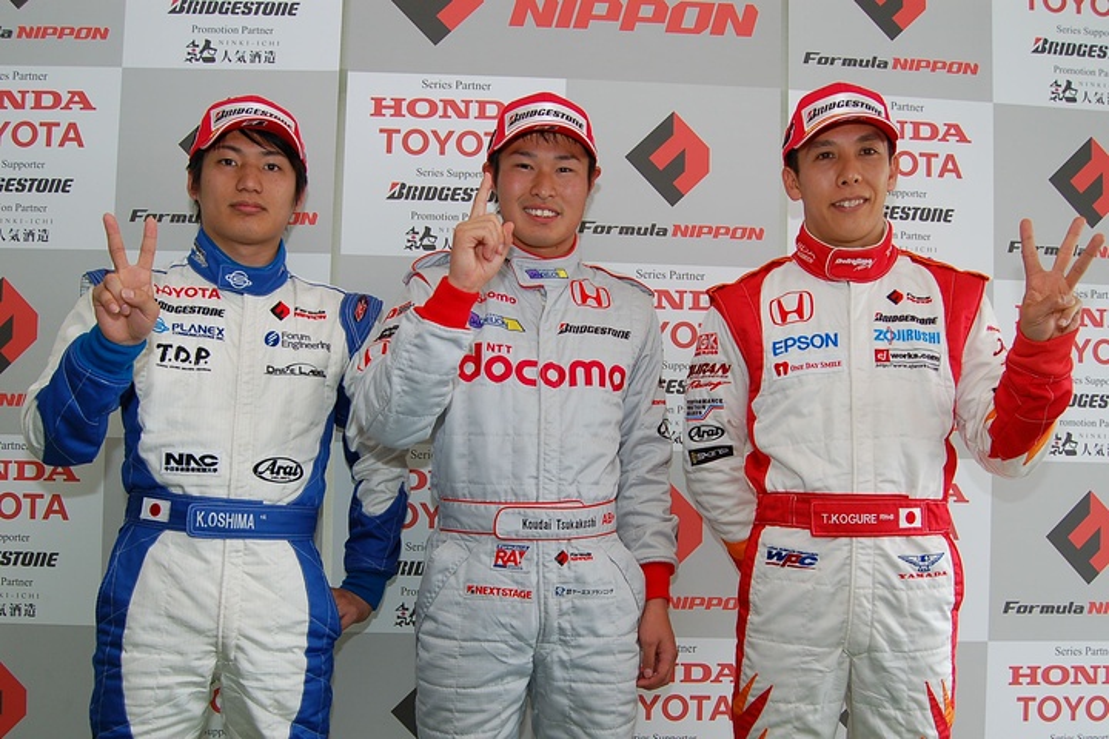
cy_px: 370
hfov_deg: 67.4
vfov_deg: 47.9
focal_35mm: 27
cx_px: 554
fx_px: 832
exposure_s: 1/90
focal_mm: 18
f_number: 4.8
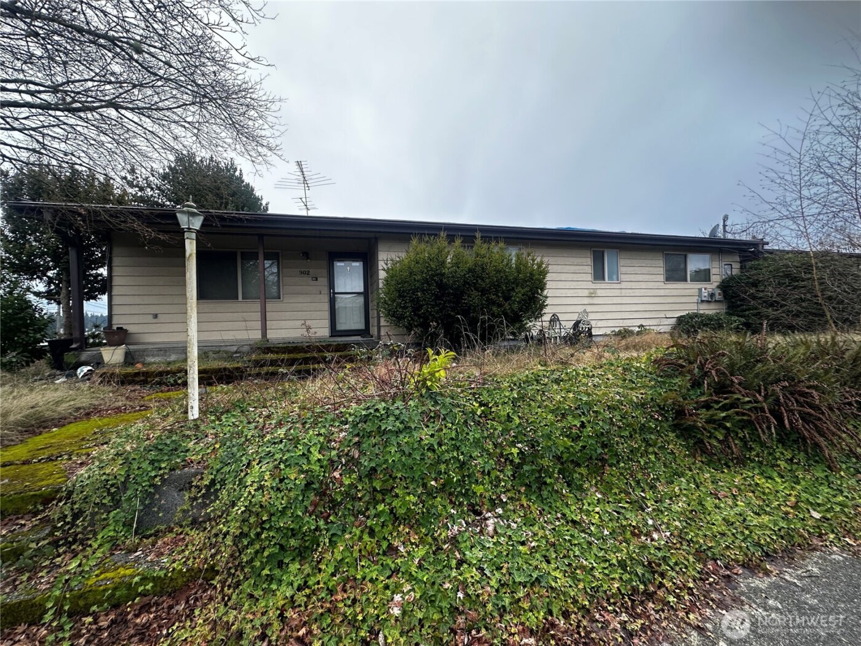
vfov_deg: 85.7
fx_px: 348
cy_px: 323
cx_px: 430
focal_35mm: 14
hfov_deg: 102.1
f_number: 2.2
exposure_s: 1/99
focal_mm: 2.22
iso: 100
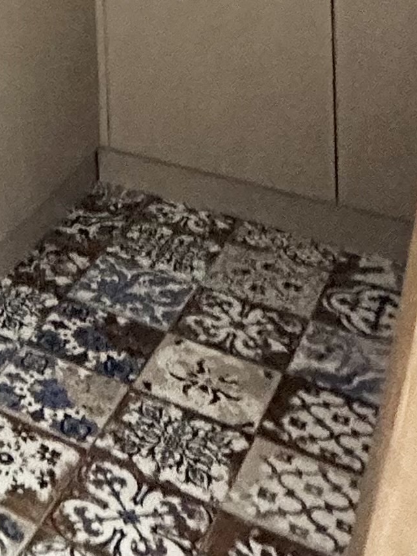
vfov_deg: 24.2
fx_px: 1060
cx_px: -334
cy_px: -239
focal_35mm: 66
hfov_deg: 17.8
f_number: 2.2
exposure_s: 1/60
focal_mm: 2.22
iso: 640
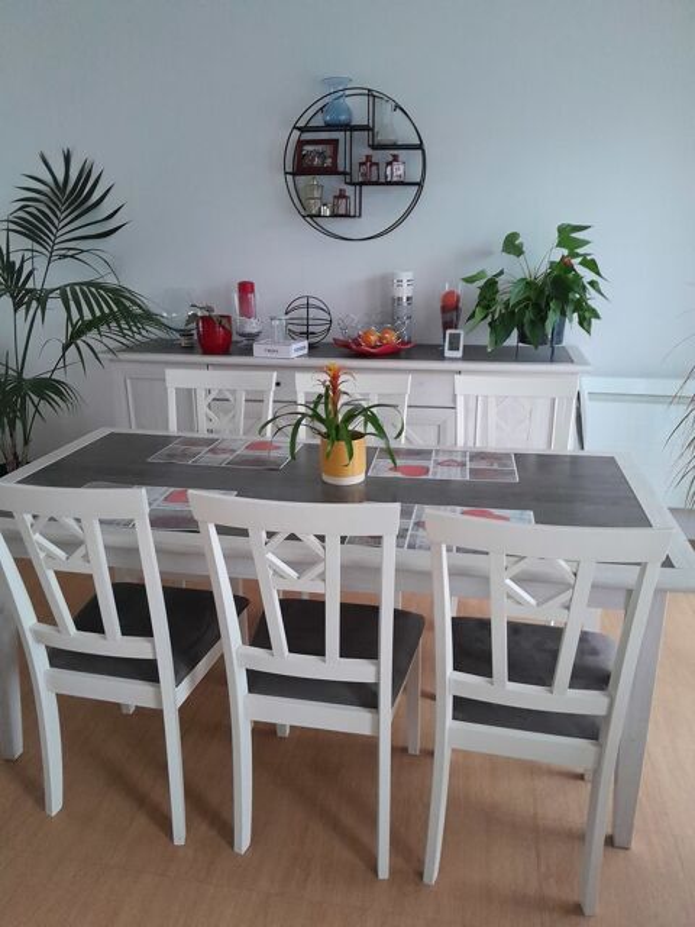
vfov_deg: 67.3
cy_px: 464
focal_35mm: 26
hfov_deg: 53.1
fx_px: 696
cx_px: 348
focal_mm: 3.98
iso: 640
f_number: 1.8
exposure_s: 1/10
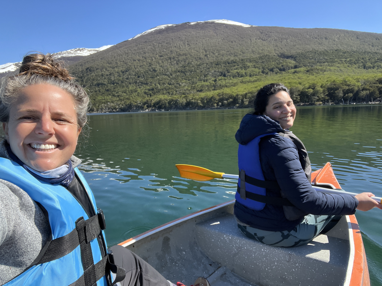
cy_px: 143
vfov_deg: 58.9
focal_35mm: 23
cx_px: 191
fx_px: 254
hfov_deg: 73.9
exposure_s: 1/1058
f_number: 2.2
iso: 32
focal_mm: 2.71
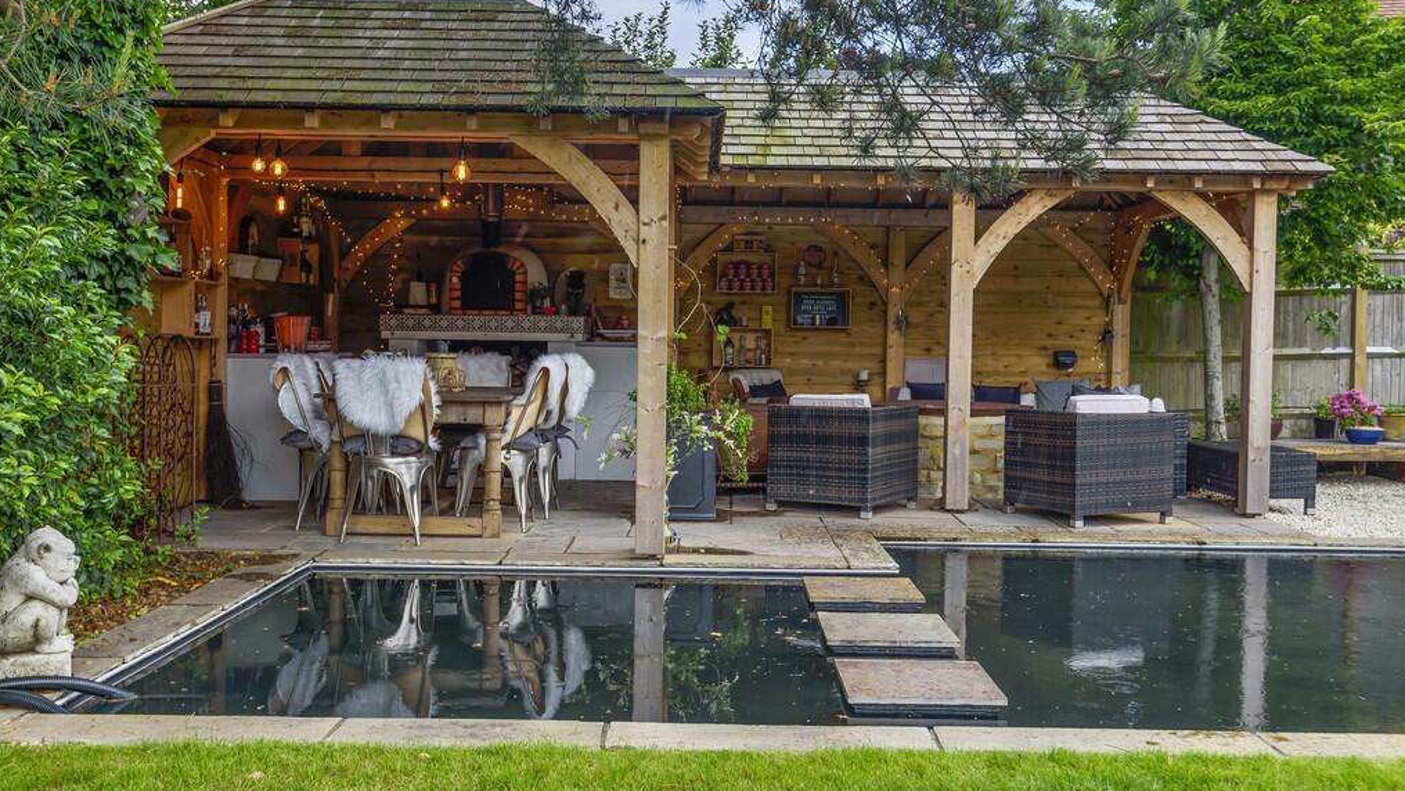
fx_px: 1378
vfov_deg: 32.0
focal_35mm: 37
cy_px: 377
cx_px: 706
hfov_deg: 54.0
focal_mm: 35
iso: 250
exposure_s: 1/200
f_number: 5.6
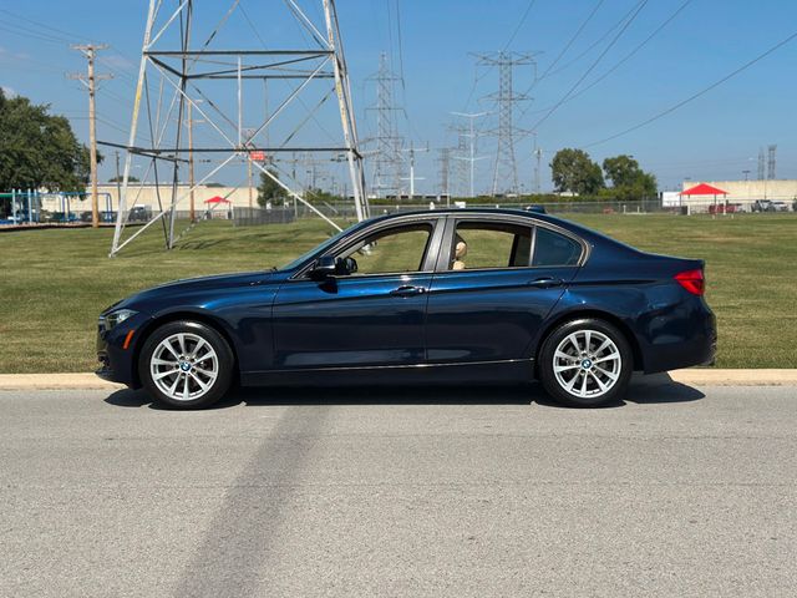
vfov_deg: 30.3
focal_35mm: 48
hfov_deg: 39.7
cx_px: 398
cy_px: 299
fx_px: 1105
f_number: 1.78
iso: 100
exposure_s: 1/8197
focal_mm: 6.86
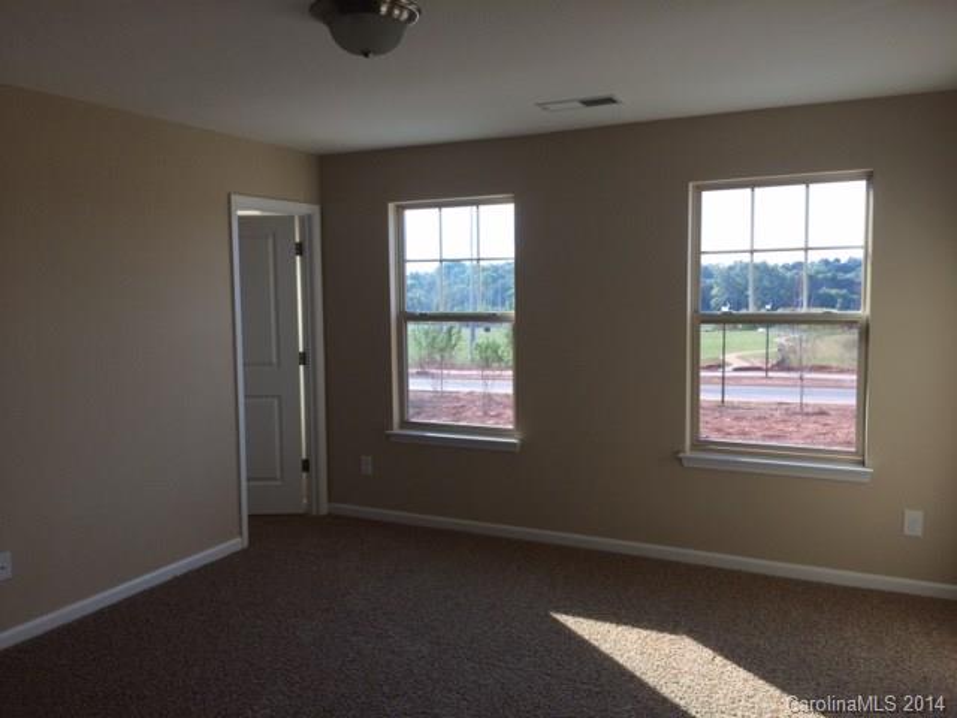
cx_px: 478
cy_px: 359
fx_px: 802
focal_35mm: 29
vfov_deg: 48.2
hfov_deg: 61.7
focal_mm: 4.15
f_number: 2.2
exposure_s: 1/205
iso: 32
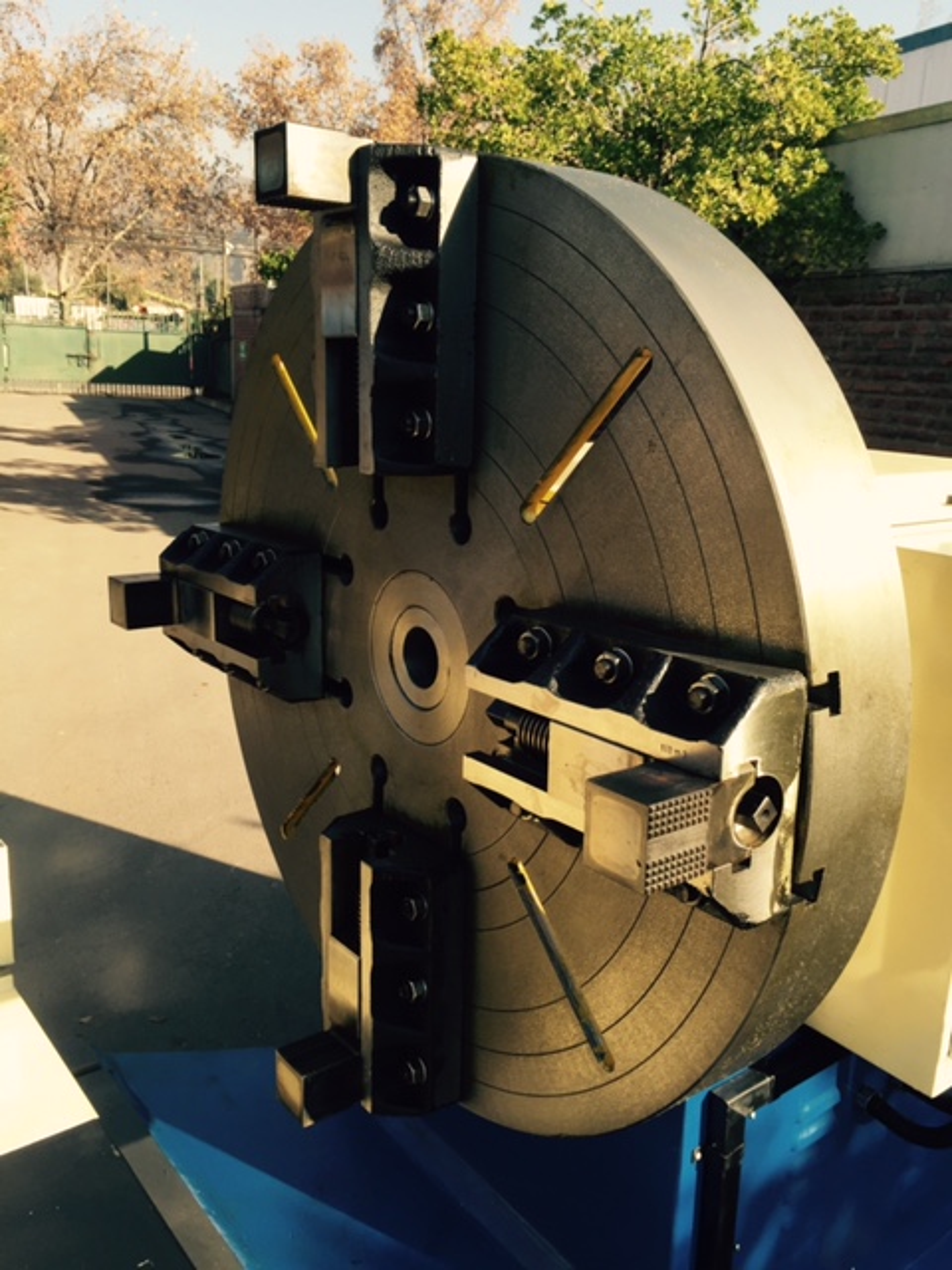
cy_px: 635
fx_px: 1063
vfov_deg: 61.7
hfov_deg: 48.2
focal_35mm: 29
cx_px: 476
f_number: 2.2
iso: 32
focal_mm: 4.15
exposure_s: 1/565
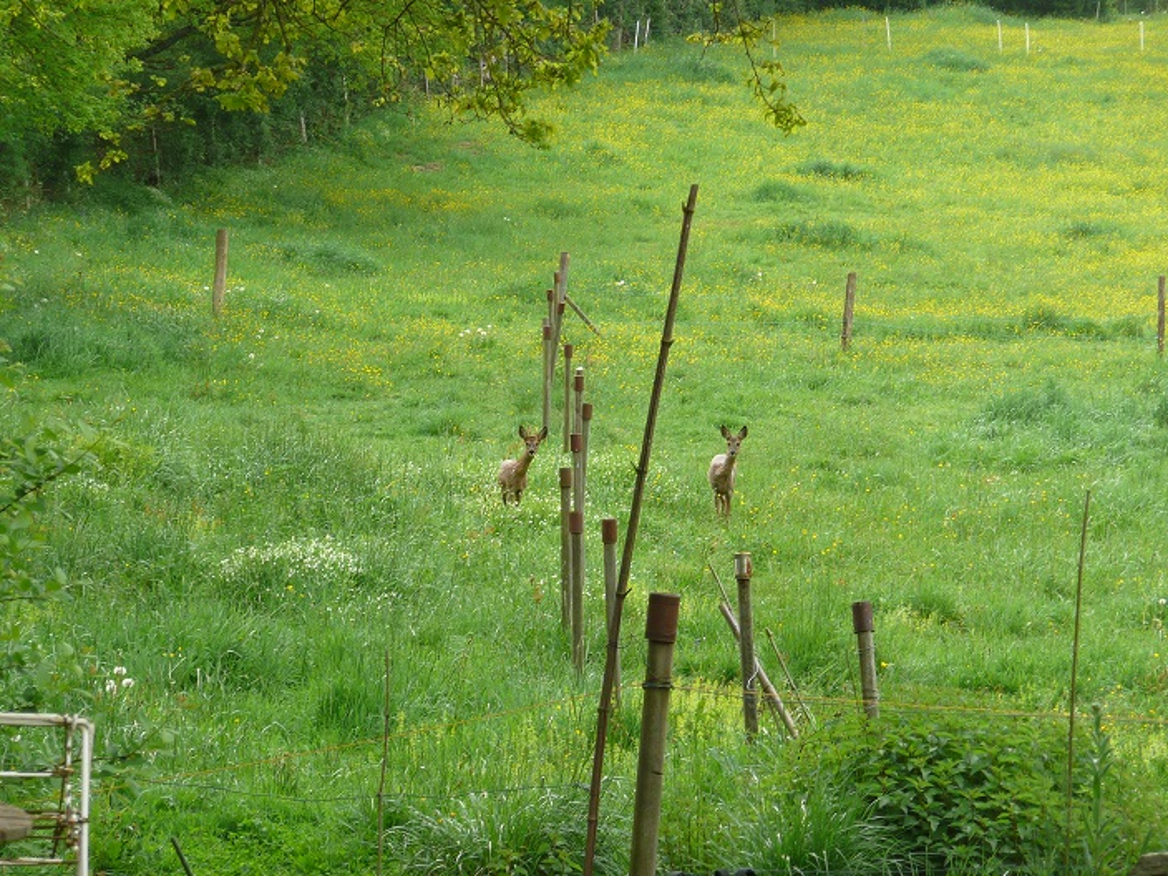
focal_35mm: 189
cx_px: 584
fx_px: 6377
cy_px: 438
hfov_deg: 10.5
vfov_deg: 7.9
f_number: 4.8
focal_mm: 31
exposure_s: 1/80
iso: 100
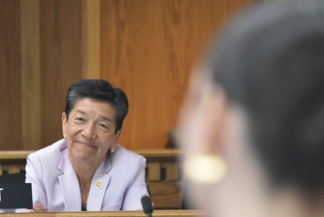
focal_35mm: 376
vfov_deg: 3.7
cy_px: 132
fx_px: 3386
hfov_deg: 5.5
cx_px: 127
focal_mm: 230
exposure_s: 1/60
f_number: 5.6
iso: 6400
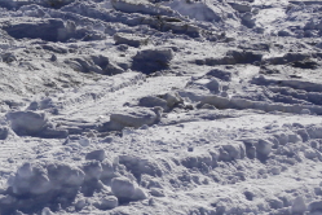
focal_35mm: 211
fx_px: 1887
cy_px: 154
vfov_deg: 6.5
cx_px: -259
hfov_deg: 9.3
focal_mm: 35
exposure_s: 1/250
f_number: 13
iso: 100
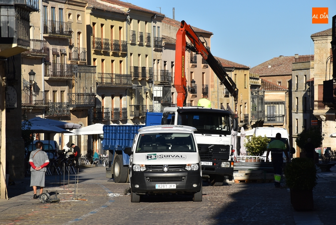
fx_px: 1569
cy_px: 112
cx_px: 168
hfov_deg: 12.2
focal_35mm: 168
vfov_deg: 8.2
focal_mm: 112
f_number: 11
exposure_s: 1/500
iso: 200
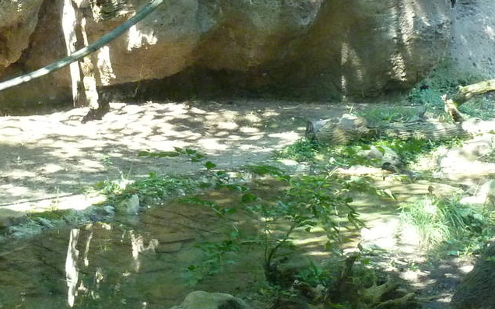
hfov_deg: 16.2
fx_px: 1726
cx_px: 83
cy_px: -47
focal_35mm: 128
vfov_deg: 10.1
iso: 400
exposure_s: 1/50
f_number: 3.8
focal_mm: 7.9
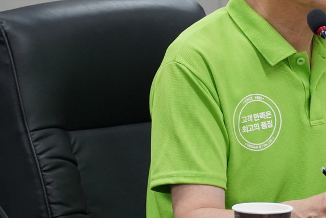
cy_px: 36
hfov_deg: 5.7
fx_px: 3270
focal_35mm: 361
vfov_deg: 3.8
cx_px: 303
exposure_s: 1/80
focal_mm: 108
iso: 1600
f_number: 5.6
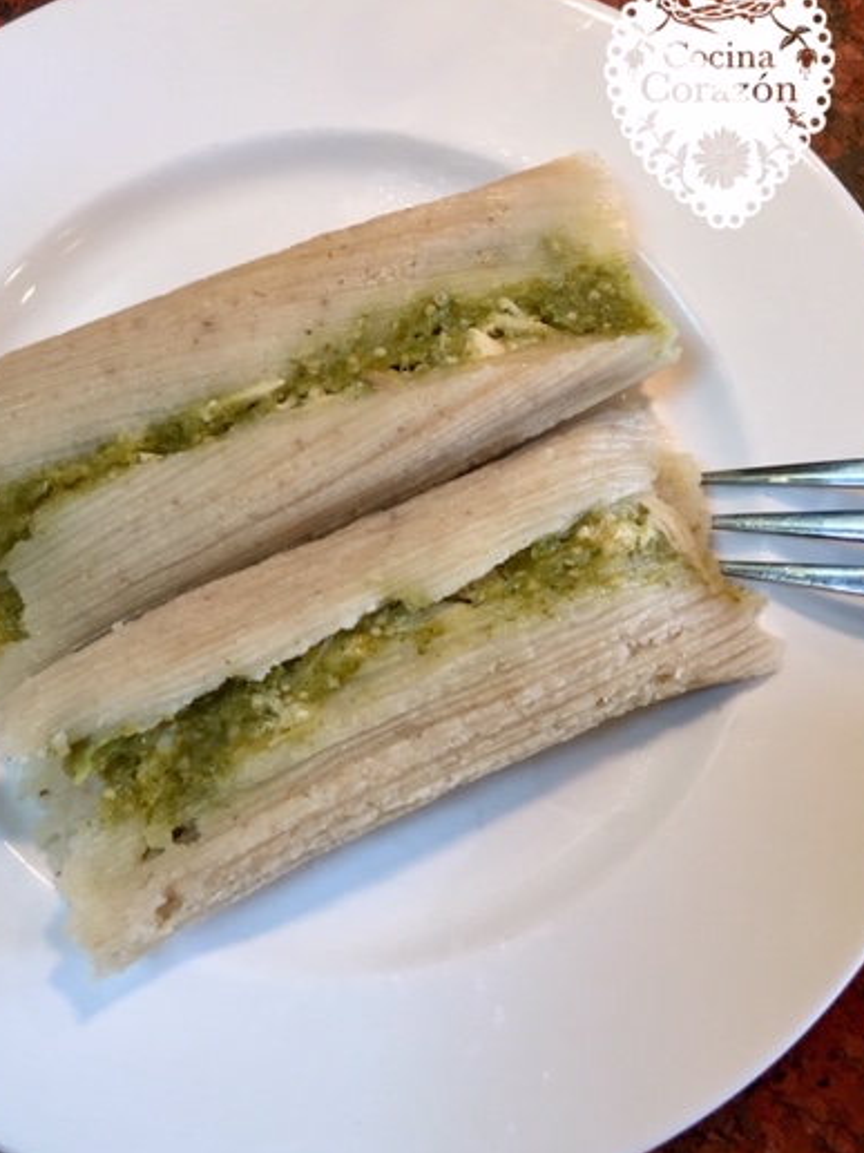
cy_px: 550
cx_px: 362
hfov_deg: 39.5
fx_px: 1198
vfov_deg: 51.3
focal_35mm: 36
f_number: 2.2
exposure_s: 1/30
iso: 32
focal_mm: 4.15
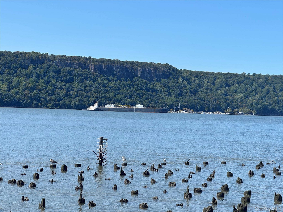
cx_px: 142
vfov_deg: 19.1
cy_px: 106
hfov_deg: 25.3
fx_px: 630
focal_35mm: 77
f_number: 2.8
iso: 32
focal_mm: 9
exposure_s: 1/708
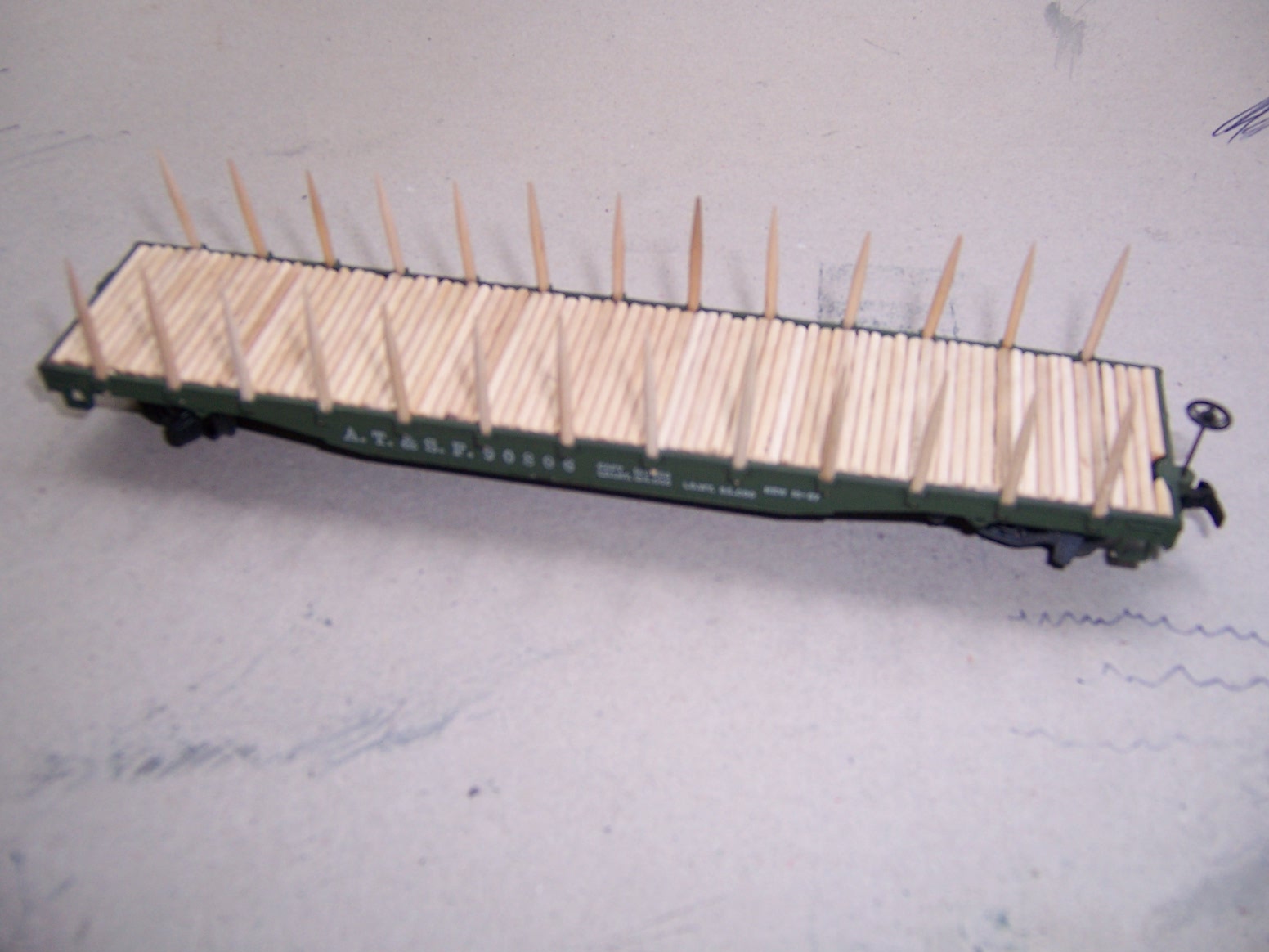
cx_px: 634
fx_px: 1210
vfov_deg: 42.9
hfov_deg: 55.4
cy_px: 476
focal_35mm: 33
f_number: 2.8
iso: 80
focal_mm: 5.5
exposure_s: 1/60
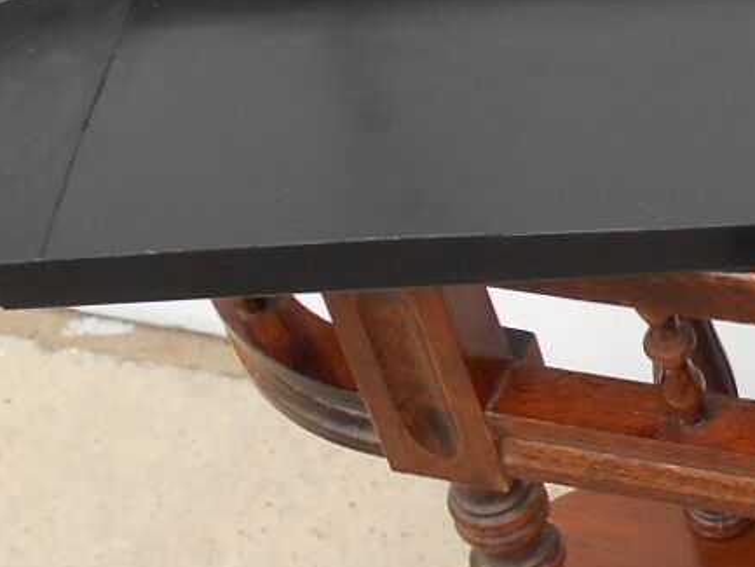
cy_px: 258
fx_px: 2094
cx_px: 1196
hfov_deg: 17.8
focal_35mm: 96
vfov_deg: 15.4
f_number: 3.2
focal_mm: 4.6
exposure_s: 1/80
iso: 80
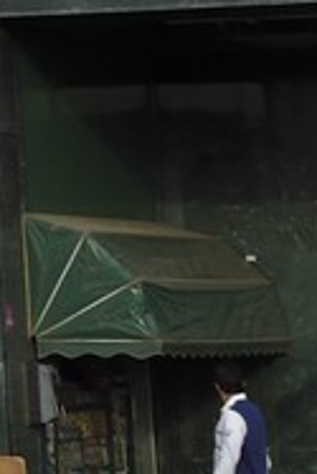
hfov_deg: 5.3
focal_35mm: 205
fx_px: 2703
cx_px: -1248
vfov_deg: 9.7
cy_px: -294
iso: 200
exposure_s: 1/250
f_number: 11
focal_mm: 24
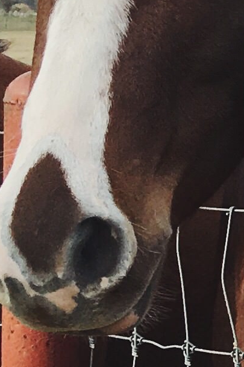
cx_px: 1043
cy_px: 18
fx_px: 2034
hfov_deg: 5.7
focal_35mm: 200
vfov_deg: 10.2
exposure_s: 1/793
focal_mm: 4.15
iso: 25
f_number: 2.2
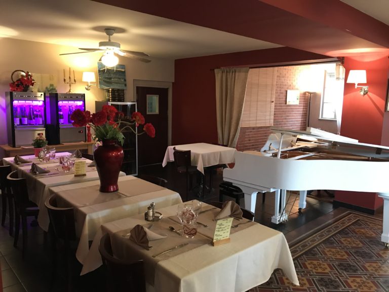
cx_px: 194
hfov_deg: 63.4
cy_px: 146
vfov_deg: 49.7
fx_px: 315
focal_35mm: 28
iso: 100
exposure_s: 1/17
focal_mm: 3.99
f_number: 1.8
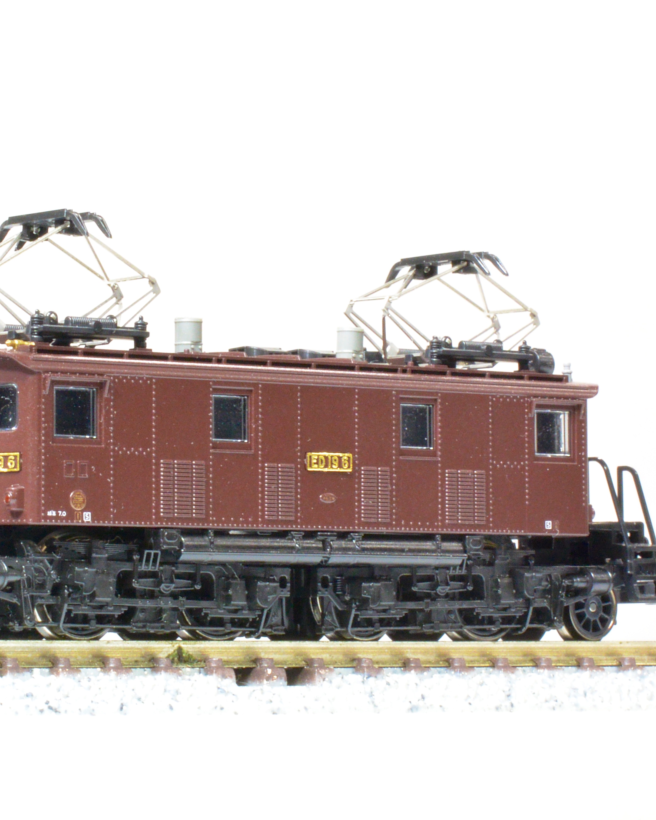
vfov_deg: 12.5
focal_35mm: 154
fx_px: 3738
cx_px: 222
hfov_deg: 10.0
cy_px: 413
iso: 800
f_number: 25
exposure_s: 1
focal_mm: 40
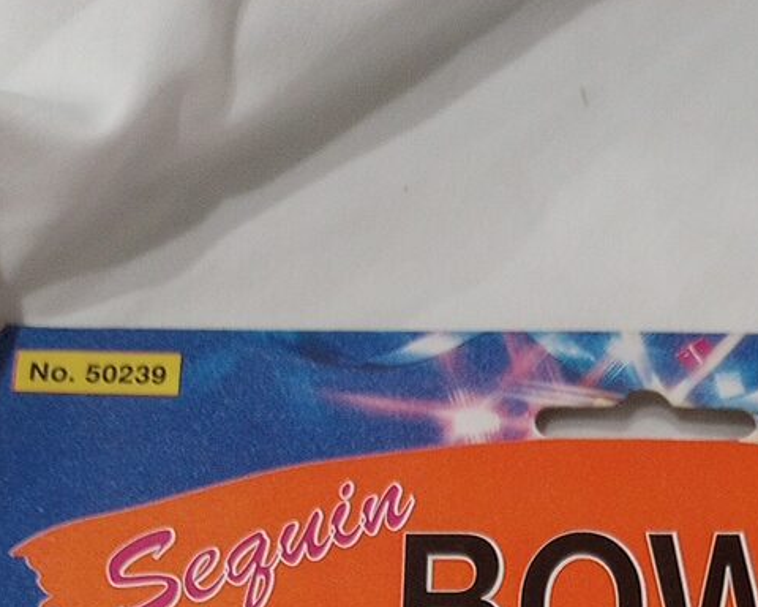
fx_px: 1840
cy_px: 1119
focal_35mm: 82
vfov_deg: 15.7
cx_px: 622
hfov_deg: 22.9
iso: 1324
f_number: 1.8
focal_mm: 4.27
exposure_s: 1/24
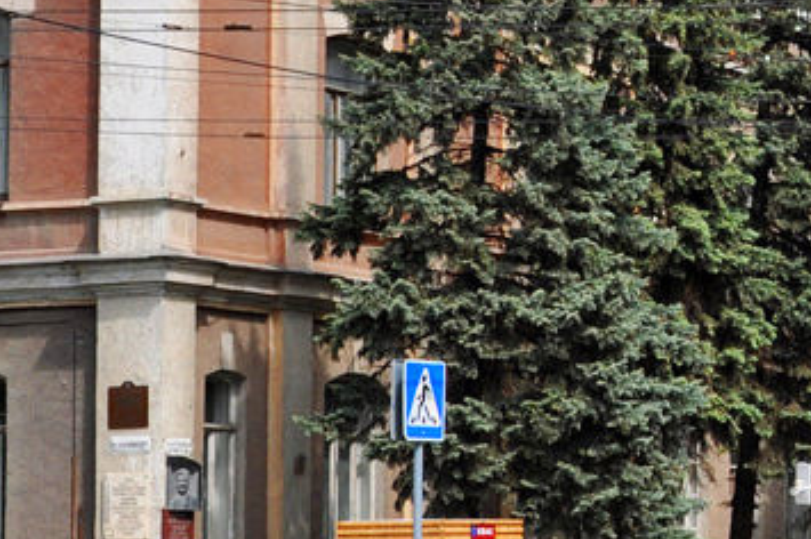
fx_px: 2971
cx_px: 1234
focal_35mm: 132
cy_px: 126
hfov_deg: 14.5
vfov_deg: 10.3
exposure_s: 1/500
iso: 200
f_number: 8
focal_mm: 26
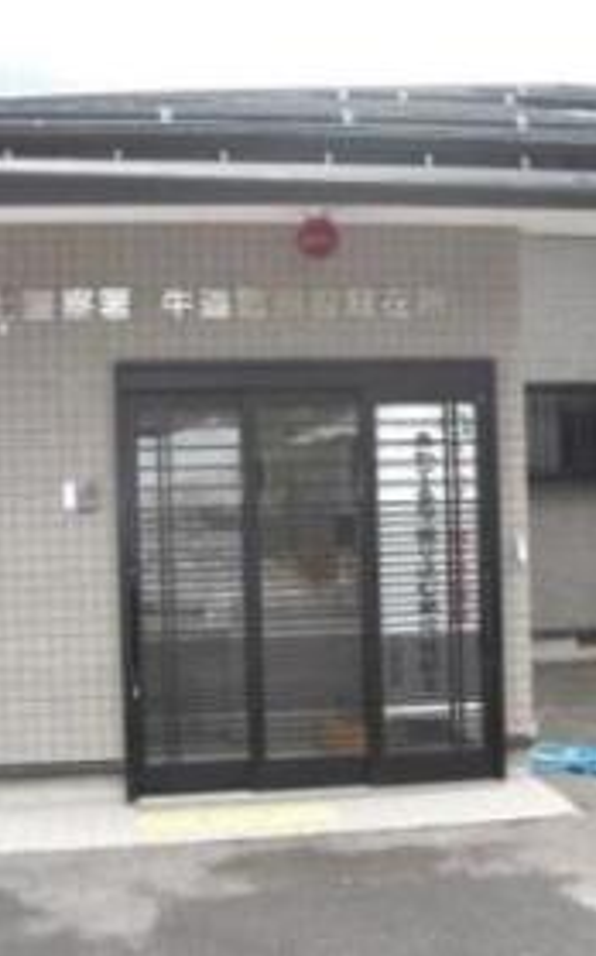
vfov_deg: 39.6
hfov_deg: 25.3
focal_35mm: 51
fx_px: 1327
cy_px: 471
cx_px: 324
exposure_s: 1/88
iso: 64
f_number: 2.8
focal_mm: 5.7
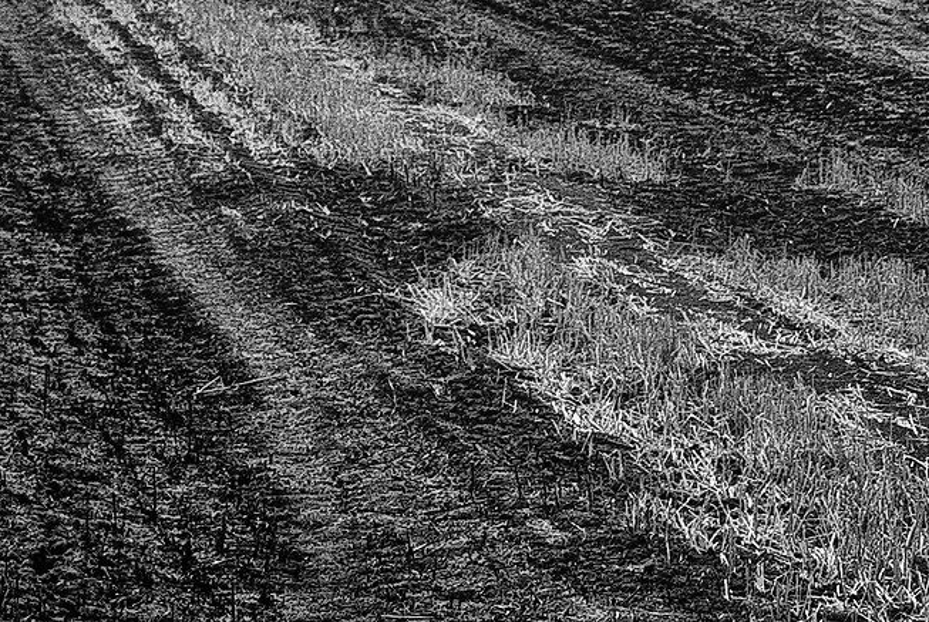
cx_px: 797
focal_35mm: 193
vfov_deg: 7.0
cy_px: -514
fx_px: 4982
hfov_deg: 10.6
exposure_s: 1/1000
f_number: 4
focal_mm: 35
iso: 100
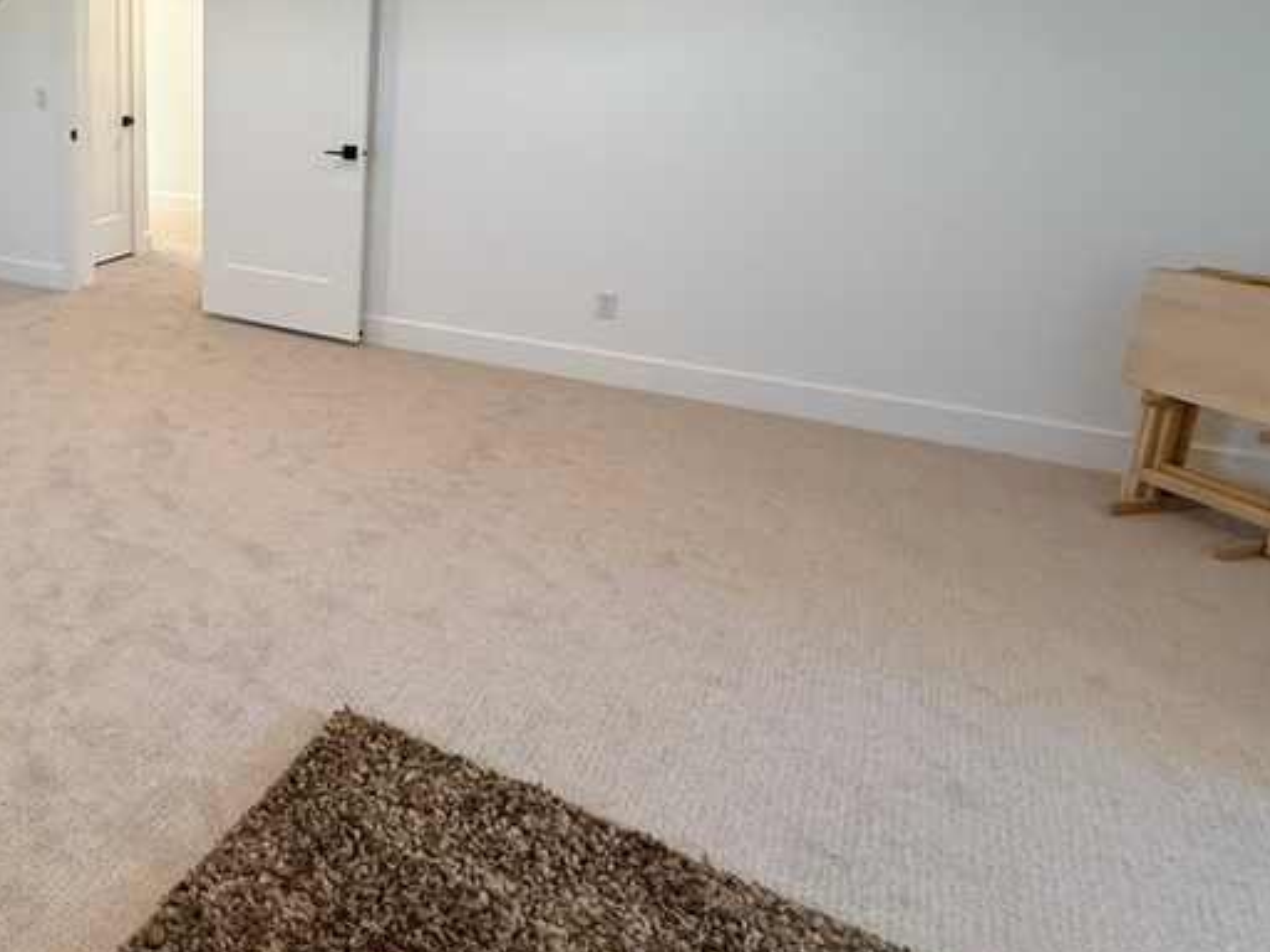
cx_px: 50
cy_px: 270
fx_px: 1027
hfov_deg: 52.7
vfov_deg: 48.3
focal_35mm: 28
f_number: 2.2
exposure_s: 1/120
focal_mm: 2.22
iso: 200
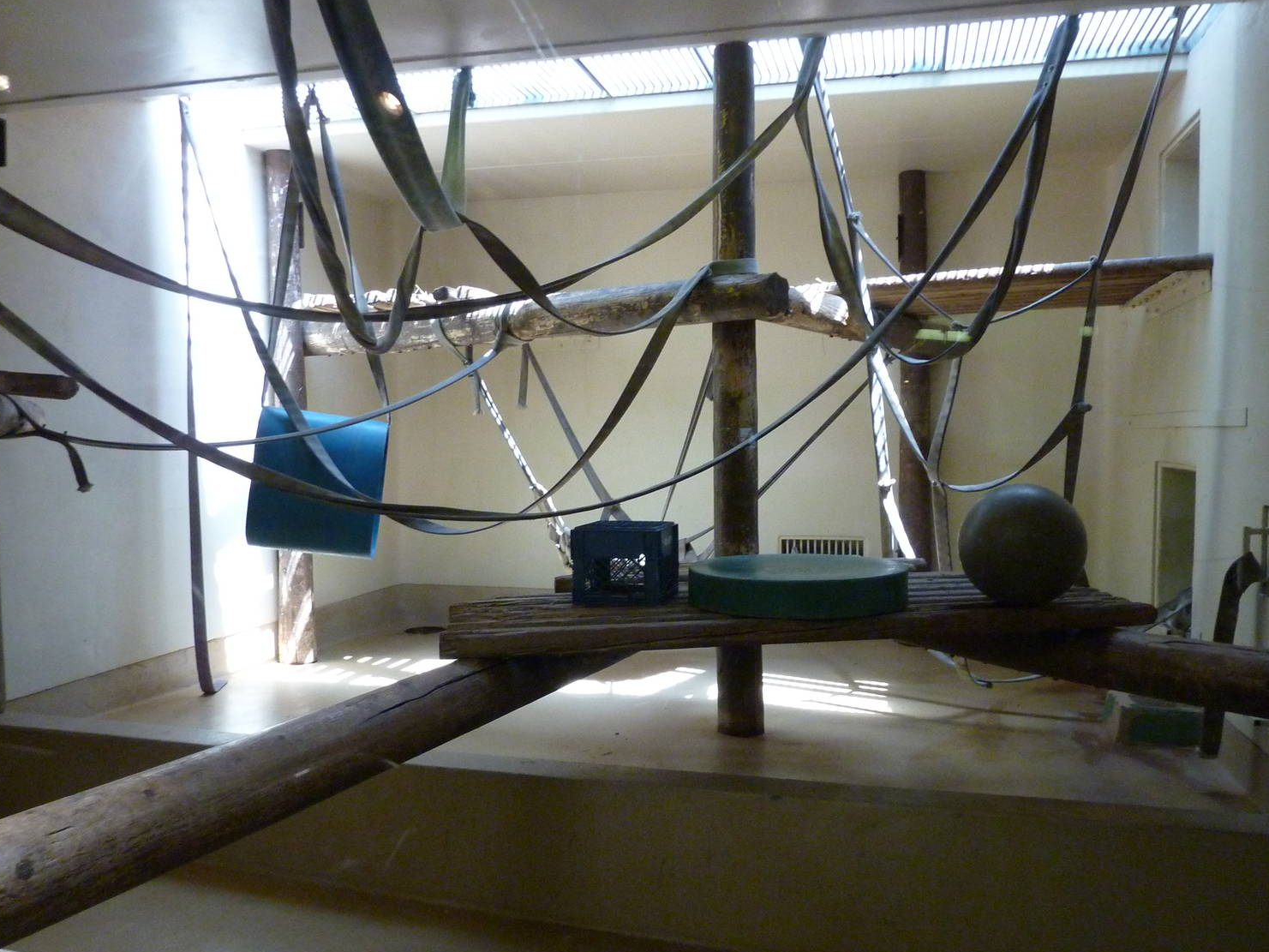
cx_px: 645
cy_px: 492
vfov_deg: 51.4
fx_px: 990
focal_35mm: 27
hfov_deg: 65.3
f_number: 3.3
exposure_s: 1/100
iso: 400
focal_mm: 4.1
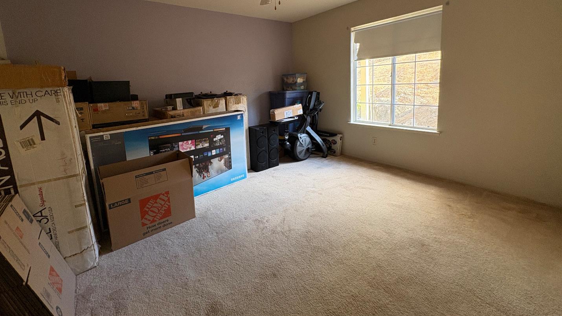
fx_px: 238
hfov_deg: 99.3
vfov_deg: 65.8
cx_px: 270
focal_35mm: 16
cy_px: 114
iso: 250
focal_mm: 2.22
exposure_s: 1/66
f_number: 2.2
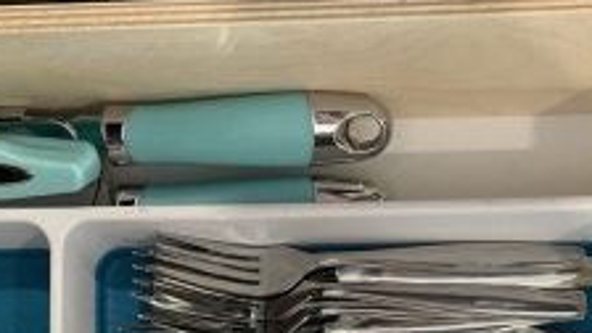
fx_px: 926
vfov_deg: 18.4
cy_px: 474
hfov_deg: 35.4
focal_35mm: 59
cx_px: 320
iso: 320
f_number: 1.6
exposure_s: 1/60
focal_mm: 5.1
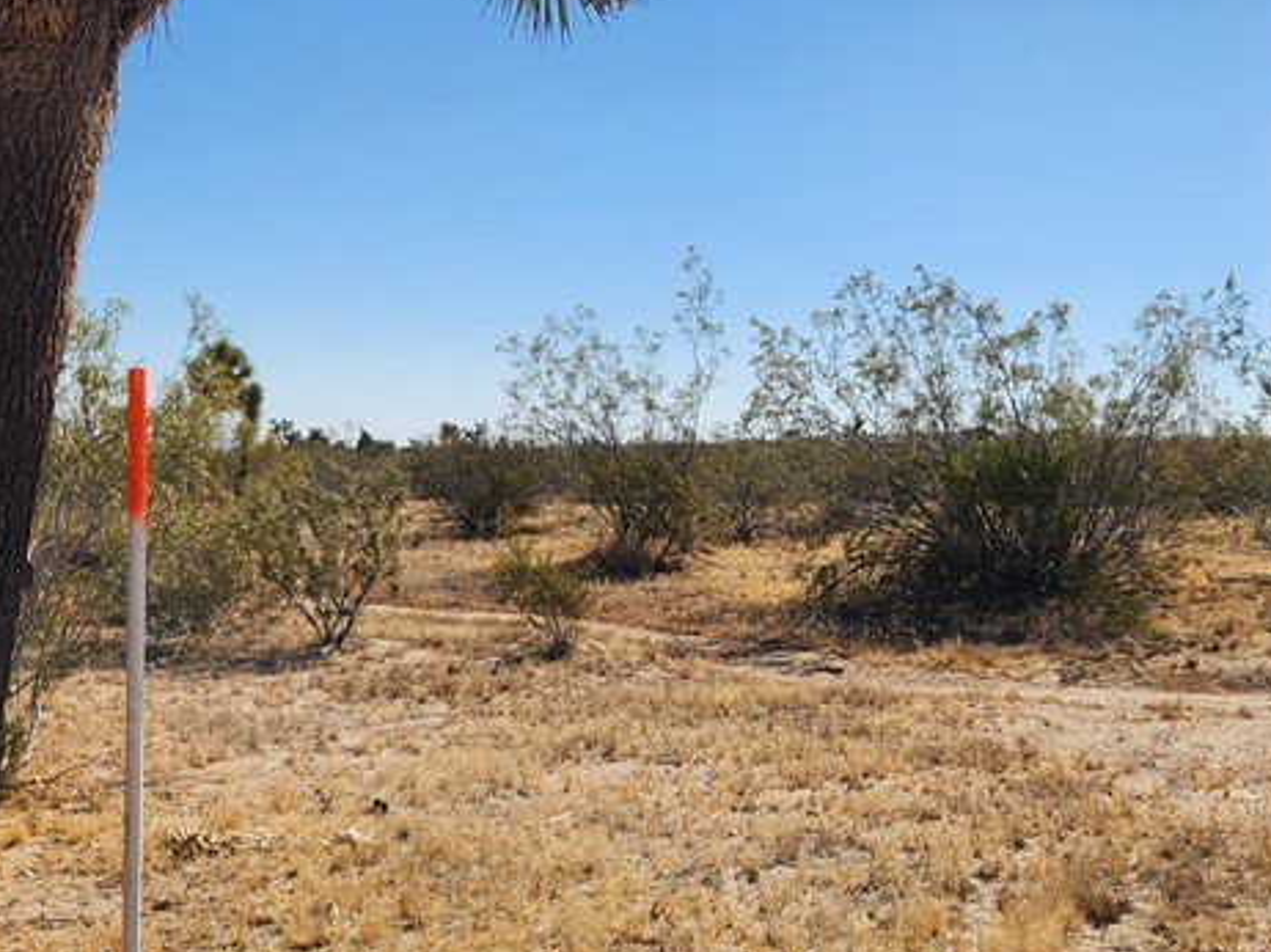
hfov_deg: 37.0
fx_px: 1872
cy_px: 462
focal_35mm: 51
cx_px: 869
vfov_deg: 28.5
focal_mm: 5.4
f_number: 1.8
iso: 20
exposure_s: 1/2579
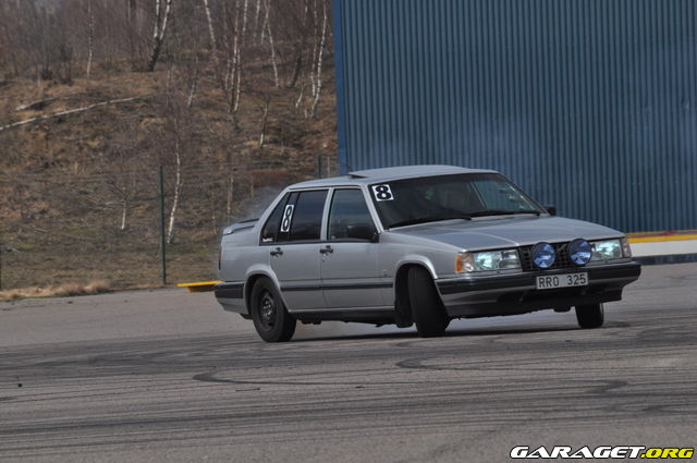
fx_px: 8701
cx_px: 348
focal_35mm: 450
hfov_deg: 4.6
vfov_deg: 3.0
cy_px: 232
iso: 320
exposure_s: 1/640
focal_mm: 300
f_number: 14
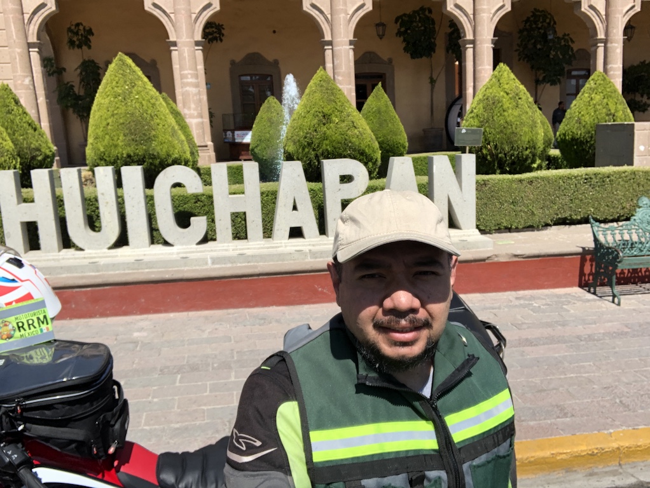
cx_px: 325
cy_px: 244
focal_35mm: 32
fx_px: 601
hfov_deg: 56.8
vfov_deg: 44.2
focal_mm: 2.87
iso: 20
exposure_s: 1/637
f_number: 2.2
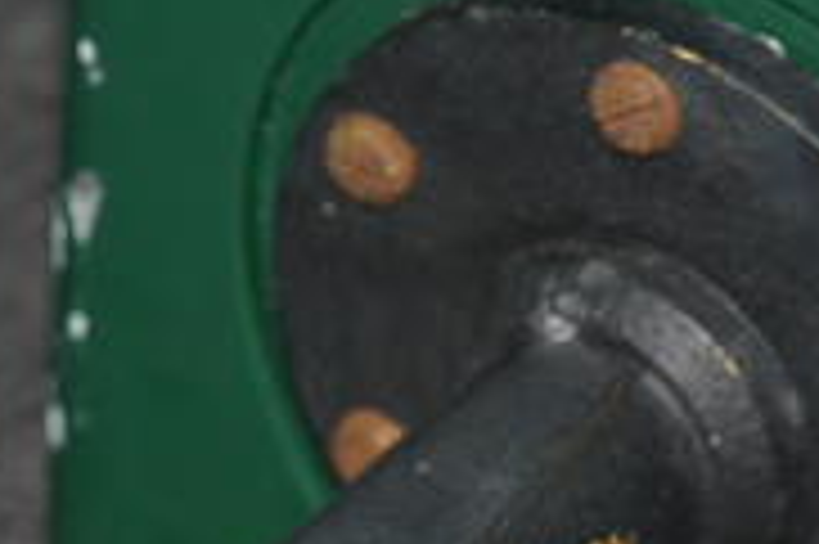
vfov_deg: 2.1
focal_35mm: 640
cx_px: 400
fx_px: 14547
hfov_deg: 3.2
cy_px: 553
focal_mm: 140
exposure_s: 1/60
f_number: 11
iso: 400
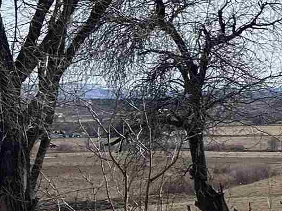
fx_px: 1222
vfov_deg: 9.9
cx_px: 675
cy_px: 91
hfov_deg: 11.1
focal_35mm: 150
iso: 50
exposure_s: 1/9434
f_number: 1.5
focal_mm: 5.7
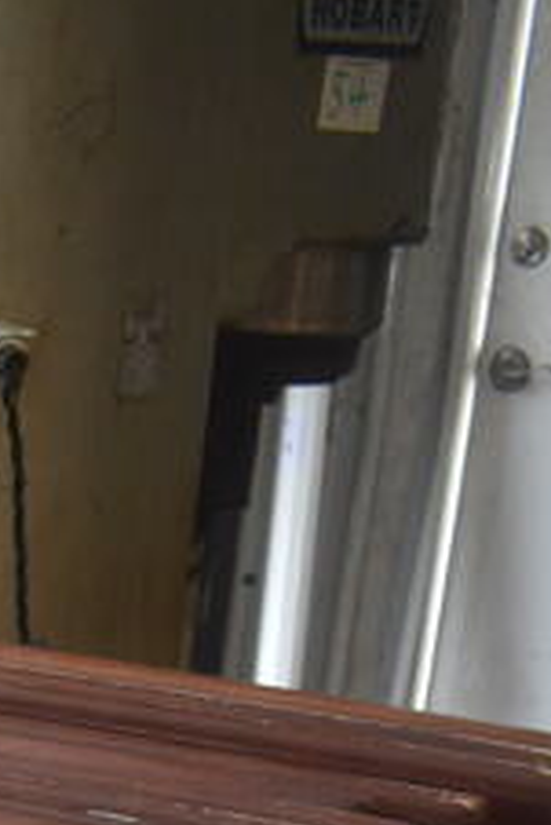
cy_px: 1655
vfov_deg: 15.1
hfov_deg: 11.7
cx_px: -405
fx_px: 2498
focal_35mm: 109
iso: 720
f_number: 3.5
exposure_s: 1/250
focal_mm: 18
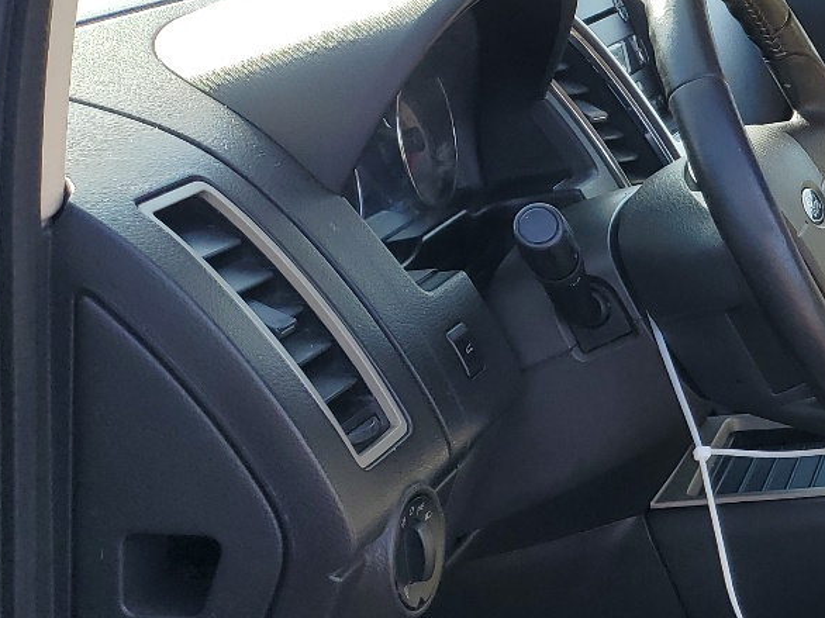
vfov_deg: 20.6
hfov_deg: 23.7
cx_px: 1108
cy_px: 449
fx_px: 1691
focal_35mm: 71
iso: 50
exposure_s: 1/556
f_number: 1.5
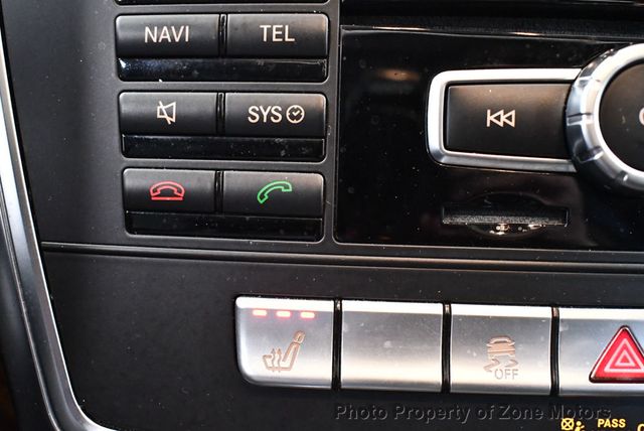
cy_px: 216
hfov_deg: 41.1
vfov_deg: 28.1
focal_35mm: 48
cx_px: 322
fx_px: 859
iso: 5000
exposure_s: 1/60
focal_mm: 24
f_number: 3.8
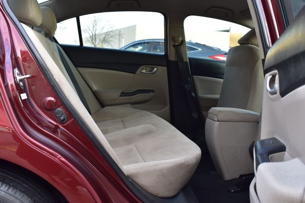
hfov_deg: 51.3
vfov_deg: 35.5
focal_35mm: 38
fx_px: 318
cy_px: 102
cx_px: 152
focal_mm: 25
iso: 450
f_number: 6.3
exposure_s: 1/15
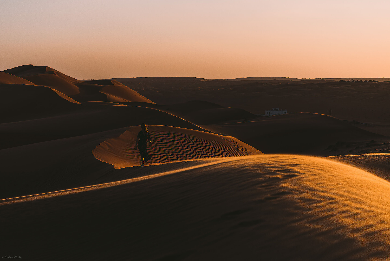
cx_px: 195
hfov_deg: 28.8
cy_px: 130
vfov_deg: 19.5
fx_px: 759
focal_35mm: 70
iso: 200
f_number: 4
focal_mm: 70
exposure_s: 1/800
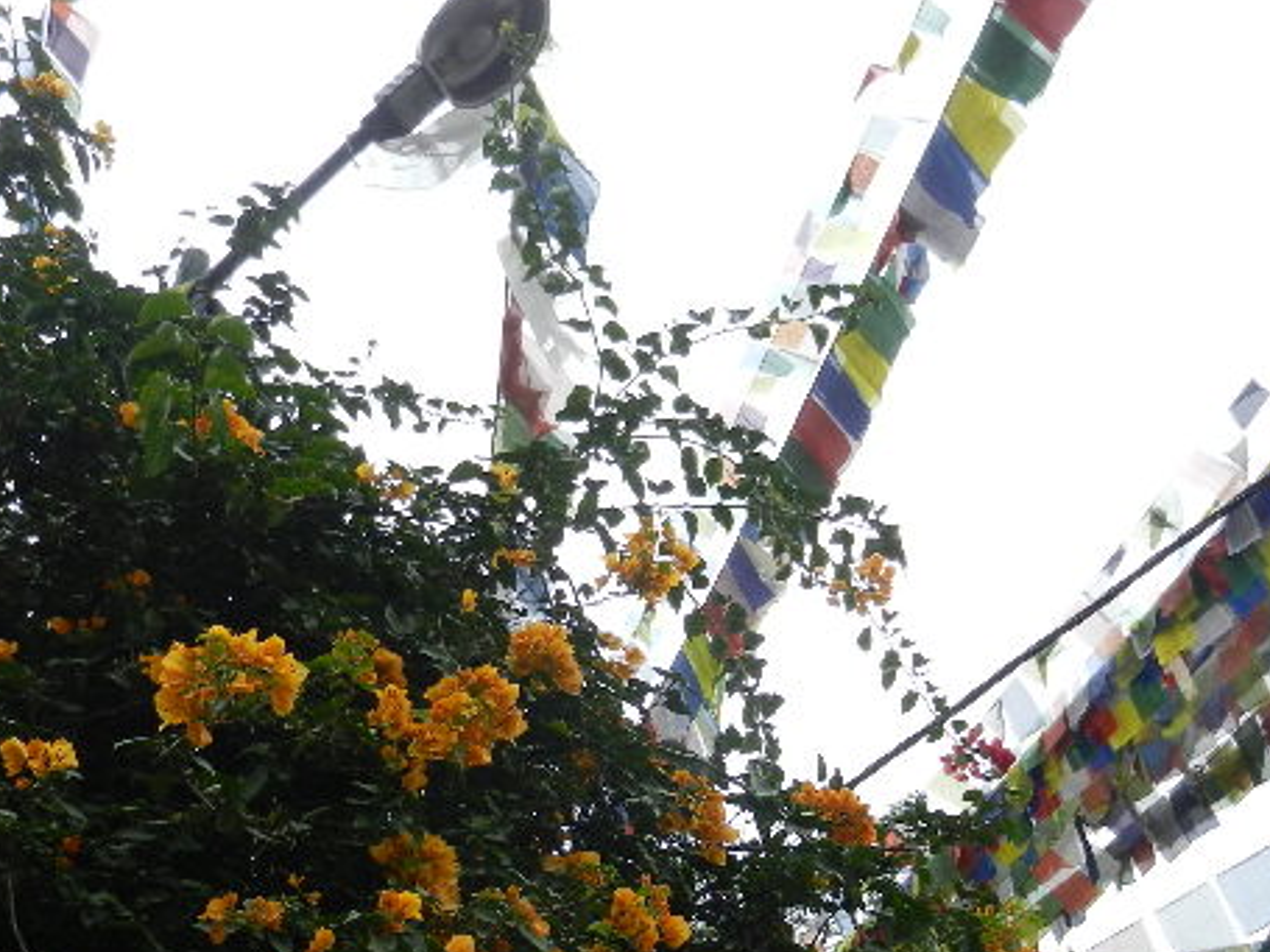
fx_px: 1871
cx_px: 670
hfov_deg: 37.5
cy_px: 824
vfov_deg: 27.7
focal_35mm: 51
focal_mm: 5.1
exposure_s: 1/800
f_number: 3.6
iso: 160
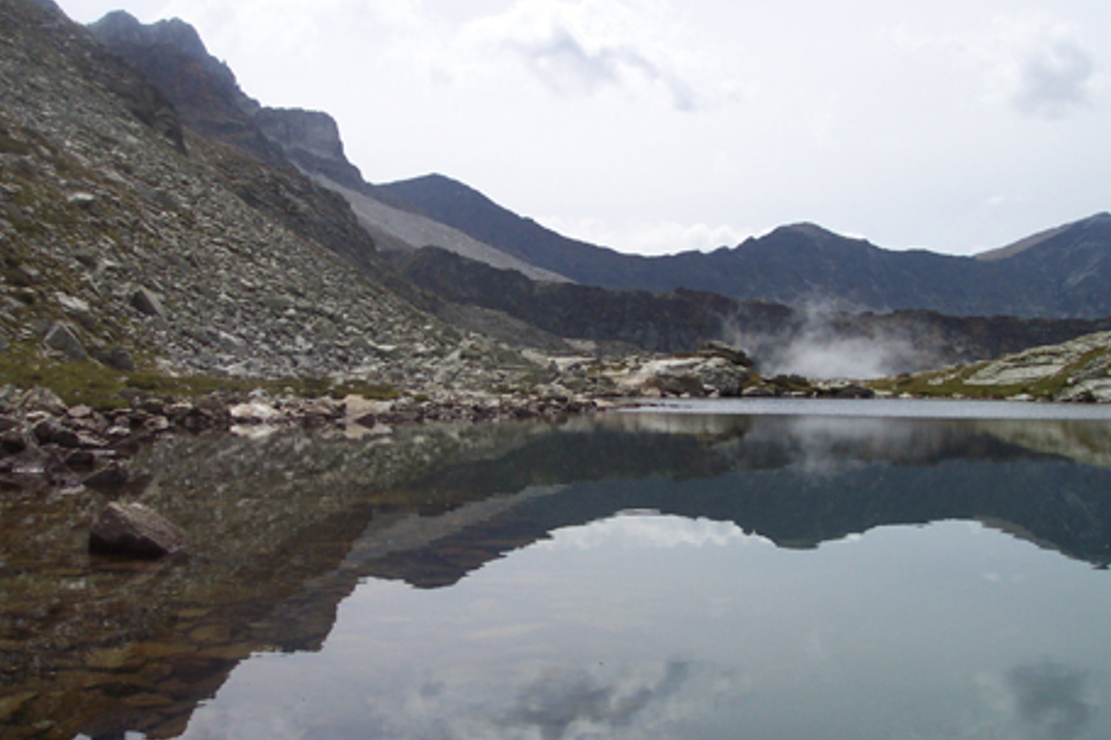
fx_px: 1234
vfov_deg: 33.4
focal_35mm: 40
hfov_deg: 48.5
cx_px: 548
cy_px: 360
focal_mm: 8
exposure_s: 1/1000
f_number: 4.8
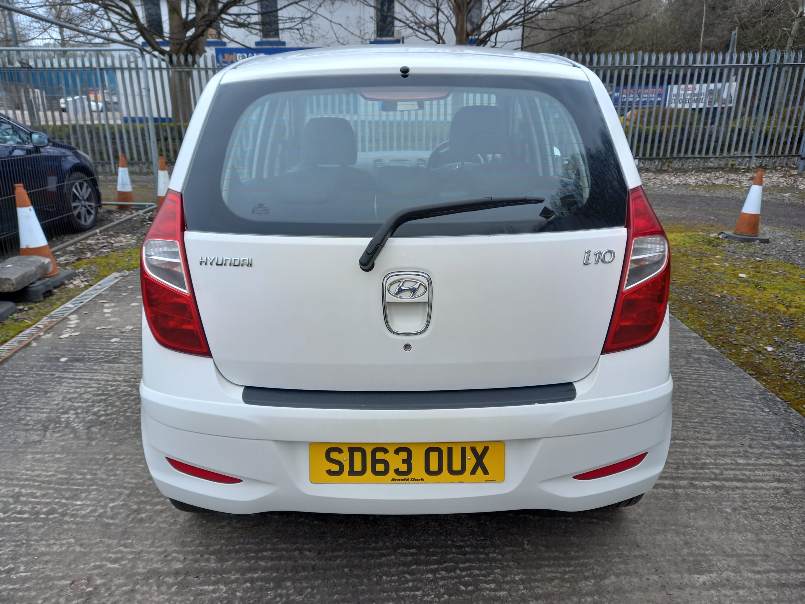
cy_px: 302
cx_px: 402
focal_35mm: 25
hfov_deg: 69.4
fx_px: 581
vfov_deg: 54.9
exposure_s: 1/262
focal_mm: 4.6
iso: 25
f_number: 2
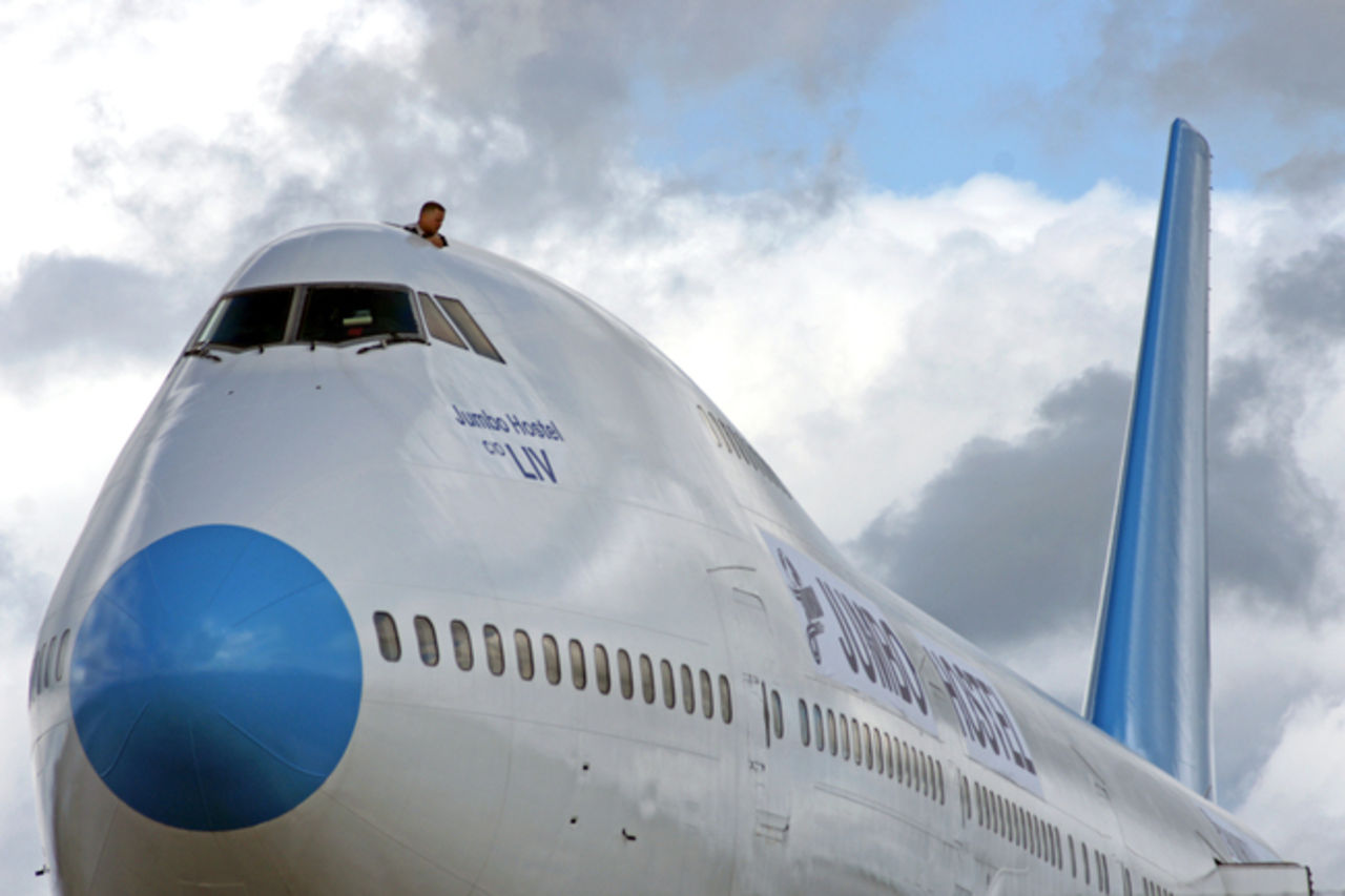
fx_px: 11206
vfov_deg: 4.6
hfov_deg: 6.9
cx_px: 672
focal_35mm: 300
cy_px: 448
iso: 100
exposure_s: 1/500
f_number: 9
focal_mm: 200
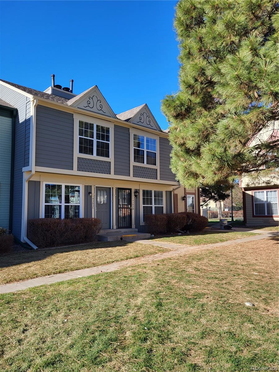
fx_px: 279
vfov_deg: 67.3
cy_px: 186
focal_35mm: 26
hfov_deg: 53.1
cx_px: 140
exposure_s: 1/1078
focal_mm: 5.4
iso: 40
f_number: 1.8
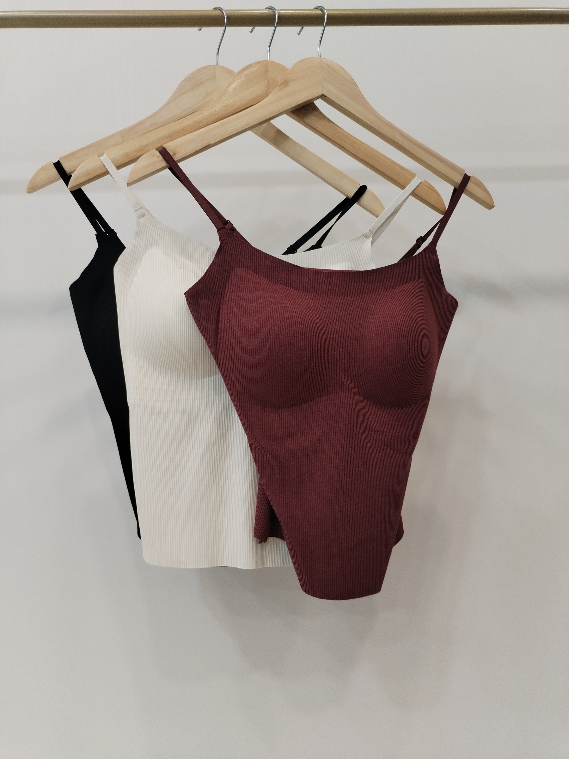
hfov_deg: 48.2
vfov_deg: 61.7
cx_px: 284
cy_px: 380
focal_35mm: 29
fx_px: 636
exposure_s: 1/60
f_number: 1.8
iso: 294
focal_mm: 4.75
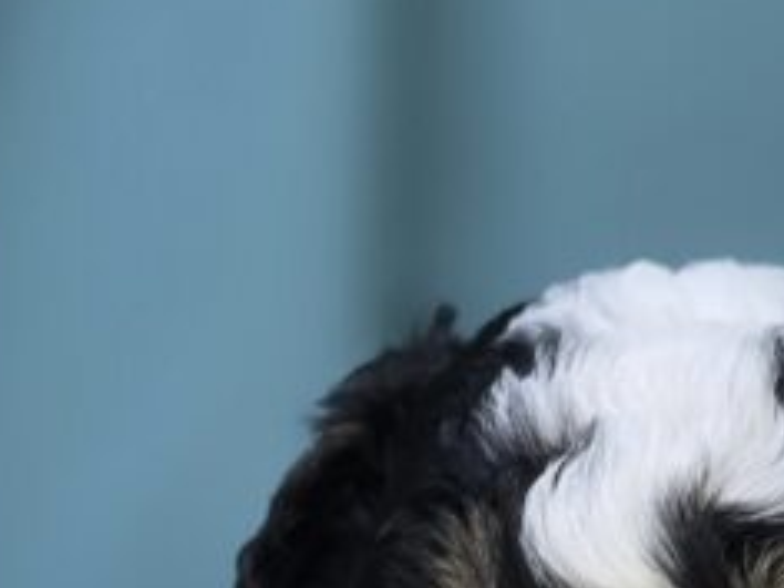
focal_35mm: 100
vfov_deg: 13.6
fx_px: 2265
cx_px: 429
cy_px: 967
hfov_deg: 19.6
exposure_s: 1/120
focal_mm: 6.3
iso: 50
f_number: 1.7
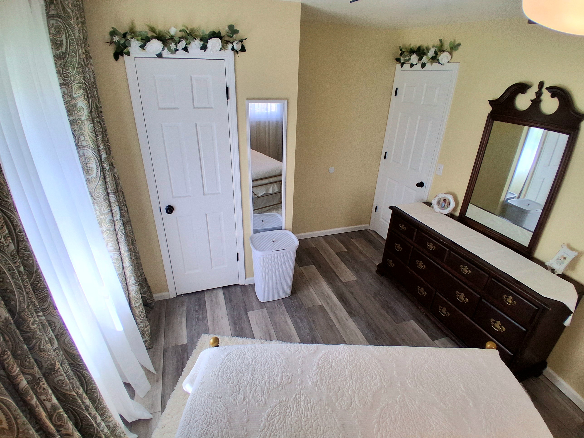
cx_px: 292
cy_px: 219
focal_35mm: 17
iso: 80
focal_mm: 1.4
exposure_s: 1/120
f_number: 2.2
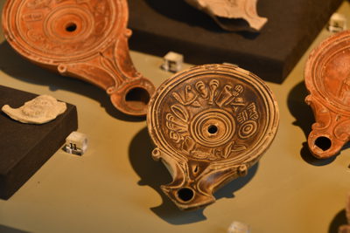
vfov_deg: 11.7
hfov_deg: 17.5
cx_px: 175
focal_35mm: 117
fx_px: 1138
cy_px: 116
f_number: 5.3
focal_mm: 78
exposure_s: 1/40
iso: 100
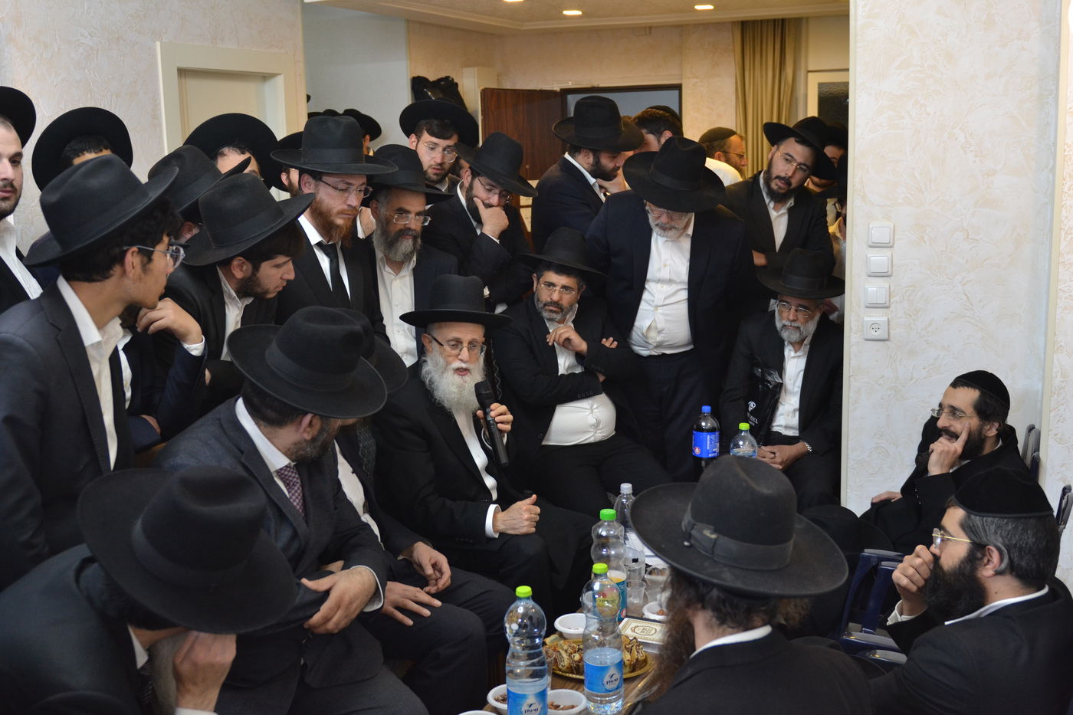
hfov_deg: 53.1
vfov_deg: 36.9
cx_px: 536
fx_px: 1073
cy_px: 358
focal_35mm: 36
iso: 800
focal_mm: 24
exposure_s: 1/80
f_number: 2.8
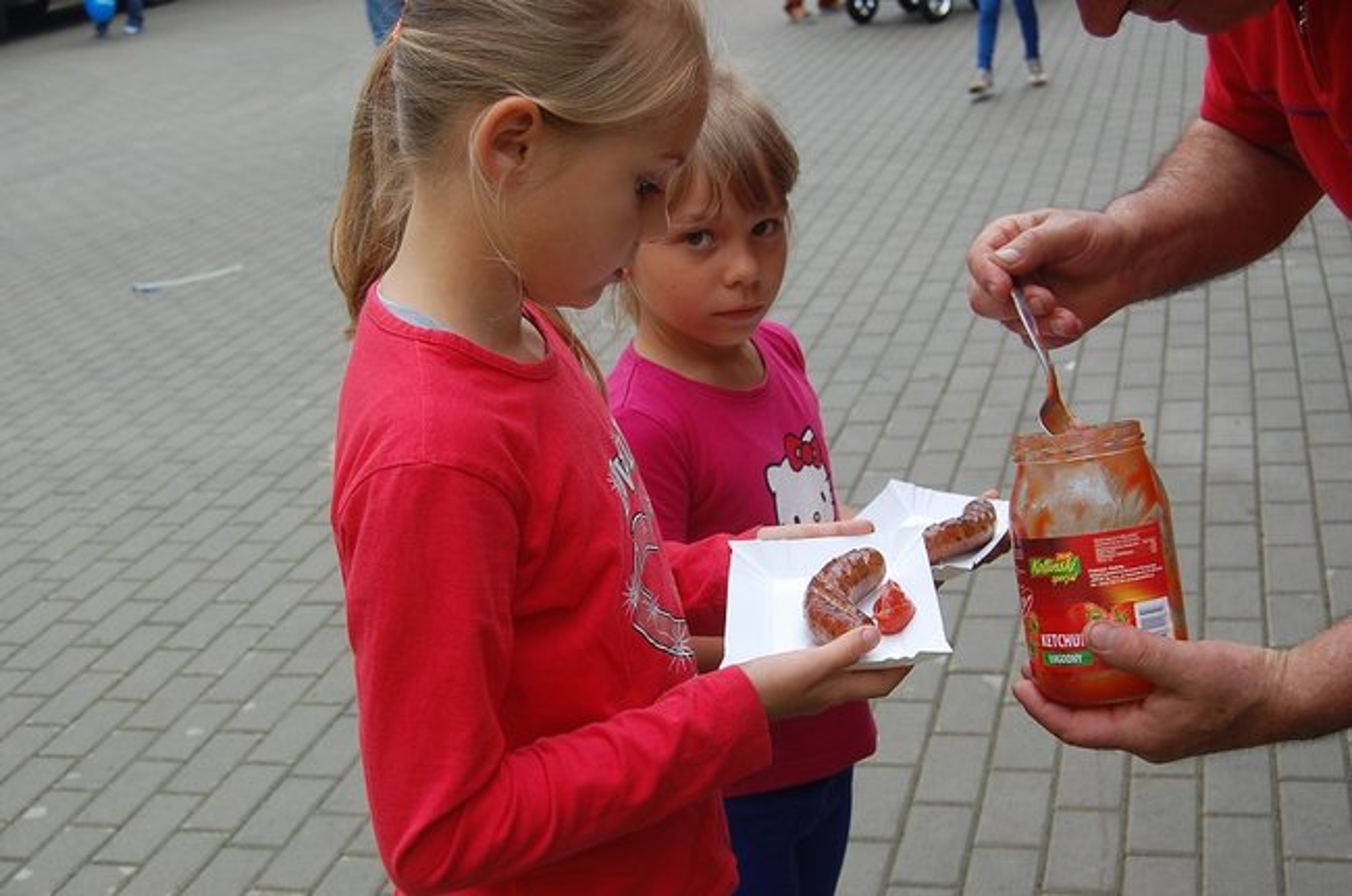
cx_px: 676
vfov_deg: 28.0
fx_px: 1800
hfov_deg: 41.2
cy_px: 448
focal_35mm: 48
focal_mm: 32
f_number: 7.1
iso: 200
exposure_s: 1/200
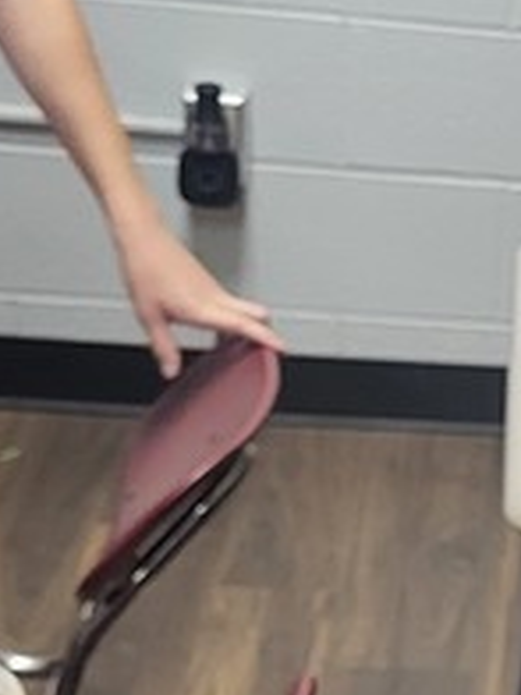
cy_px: 422
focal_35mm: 136
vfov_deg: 14.5
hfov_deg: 9.7
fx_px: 2729
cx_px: 1209
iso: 320
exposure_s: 1/40
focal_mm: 5.4
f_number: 1.8
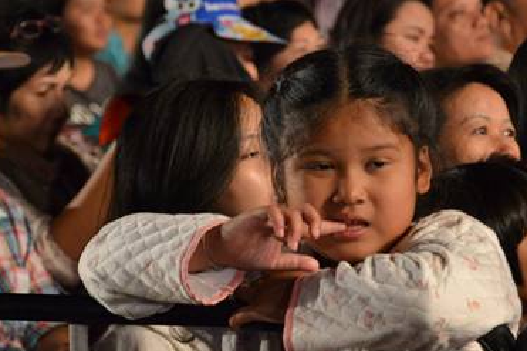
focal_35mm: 255
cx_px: 276
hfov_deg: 8.1
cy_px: 192
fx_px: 3728
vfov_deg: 5.4
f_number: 5.6
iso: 3200
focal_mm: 105
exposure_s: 1/50
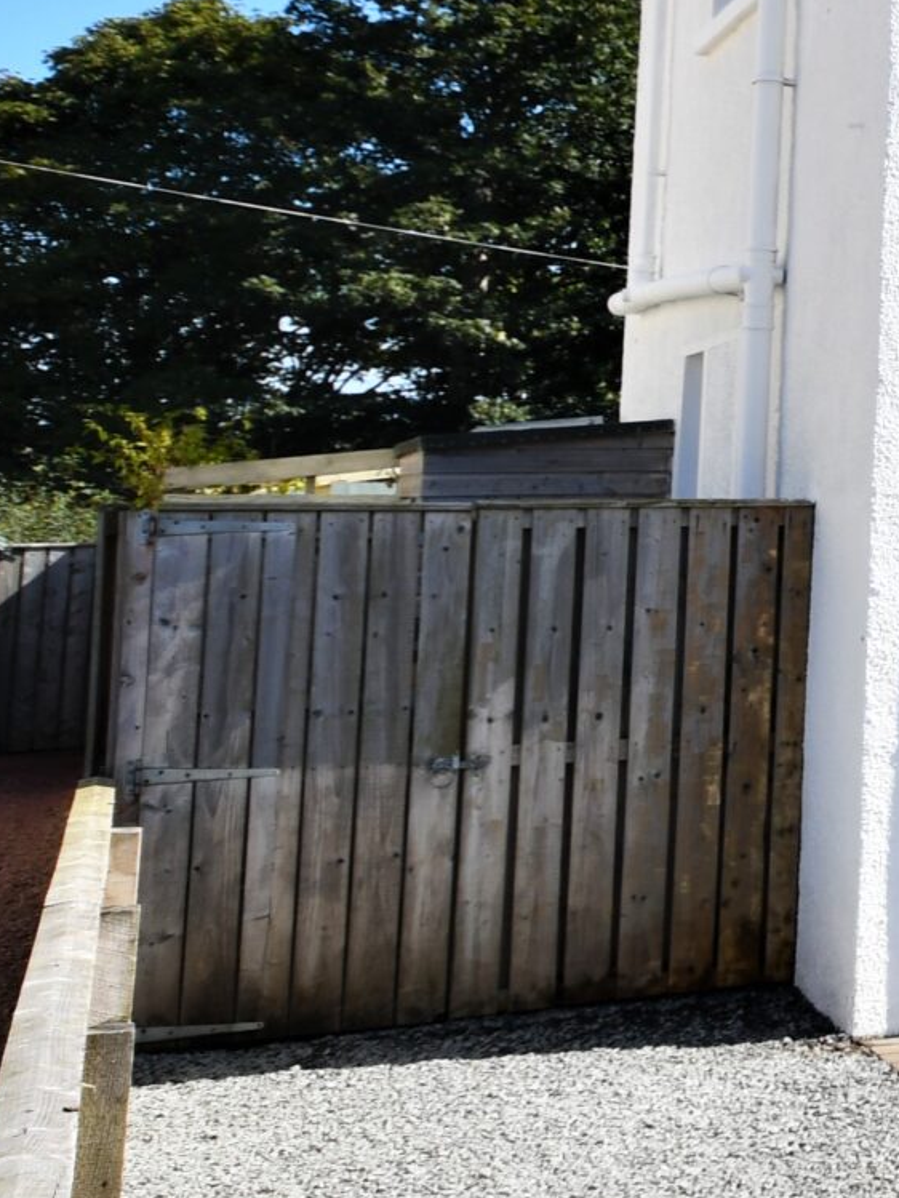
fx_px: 2389
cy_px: 225
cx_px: 1825
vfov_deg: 27.5
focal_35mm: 69
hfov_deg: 16.2
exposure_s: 1/320
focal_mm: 14
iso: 100
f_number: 7.1
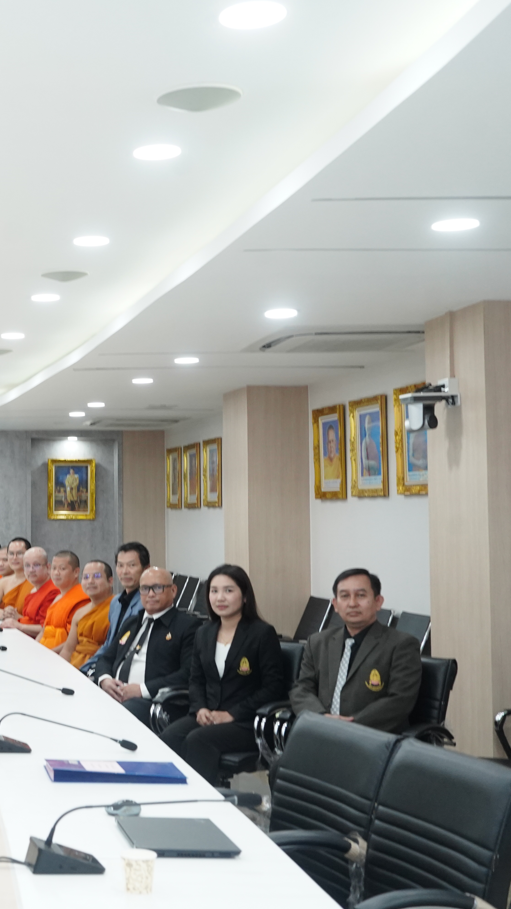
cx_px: -171
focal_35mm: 57
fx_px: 1373
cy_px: 454
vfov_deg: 36.6
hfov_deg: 19.3
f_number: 5.6
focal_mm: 36
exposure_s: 1/200
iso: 2500
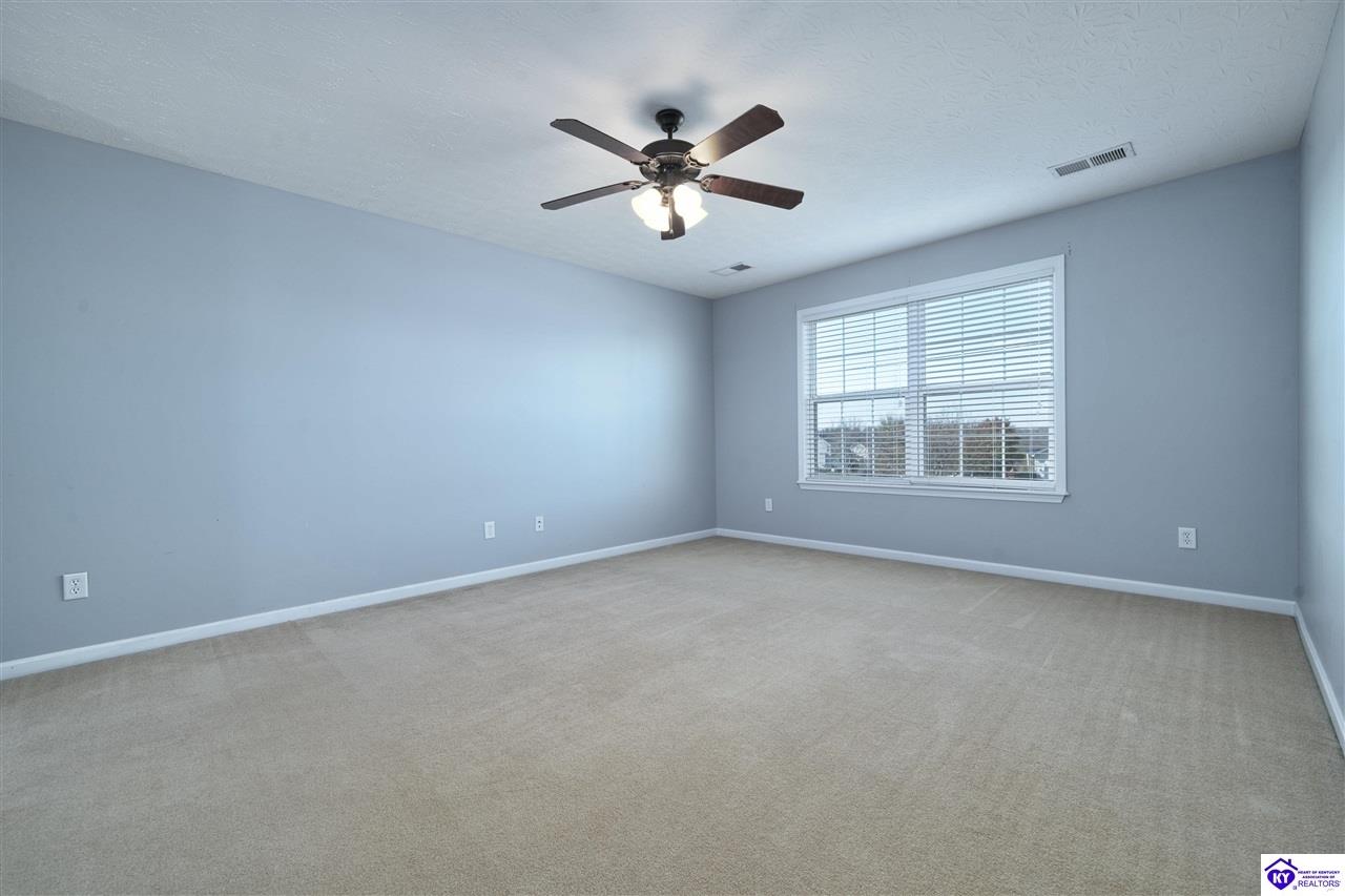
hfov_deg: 104.3
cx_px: 672
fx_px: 523
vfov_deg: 81.2
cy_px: 448
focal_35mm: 14
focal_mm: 14
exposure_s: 1/5
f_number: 8
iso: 400
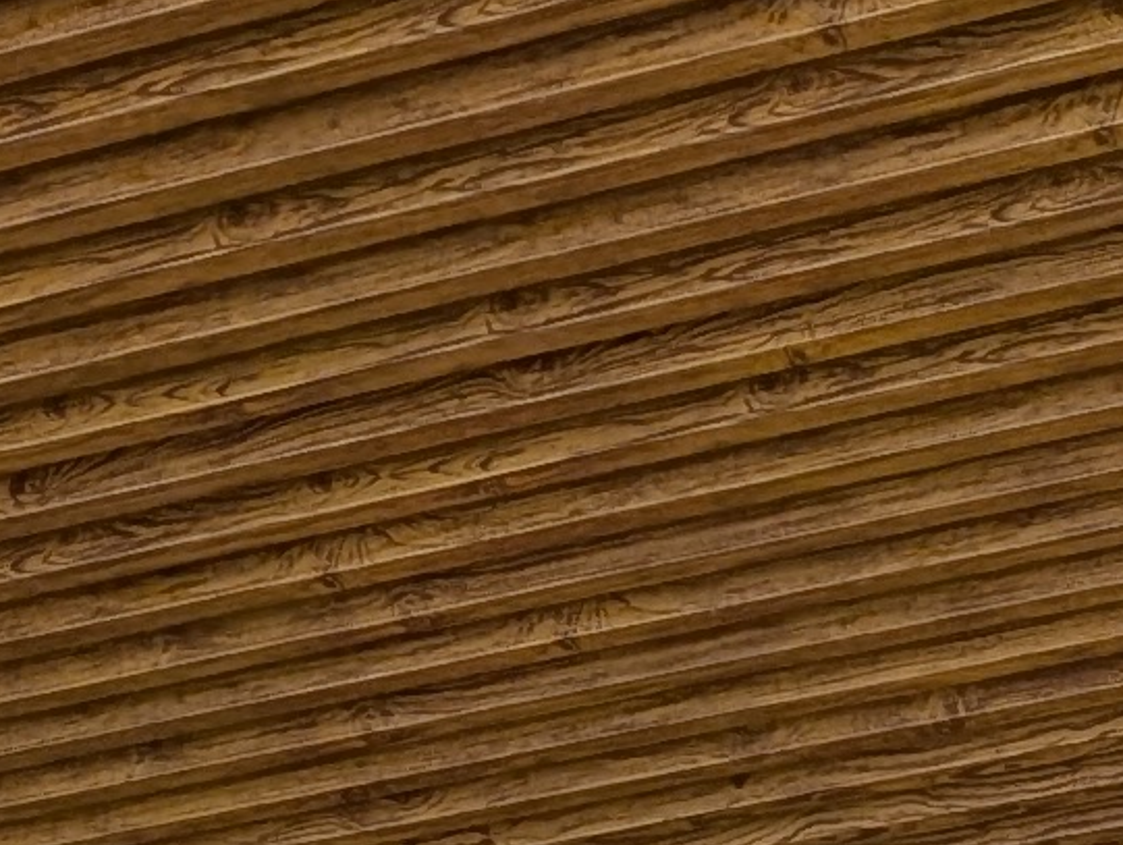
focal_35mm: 181
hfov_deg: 10.6
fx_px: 5878
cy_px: 2450
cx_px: -494
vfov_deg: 7.4
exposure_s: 1/219
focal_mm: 6.9
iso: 20
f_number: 1.68
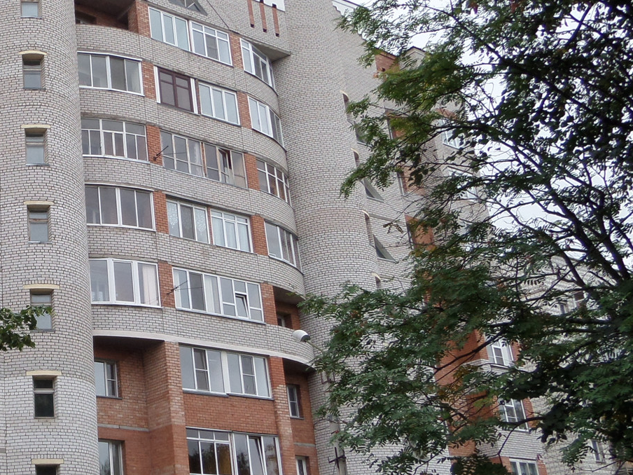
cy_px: 263
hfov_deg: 35.2
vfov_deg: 28.5
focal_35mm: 51
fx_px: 933
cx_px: 55
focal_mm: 4
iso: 80
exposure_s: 1/125
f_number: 3.2
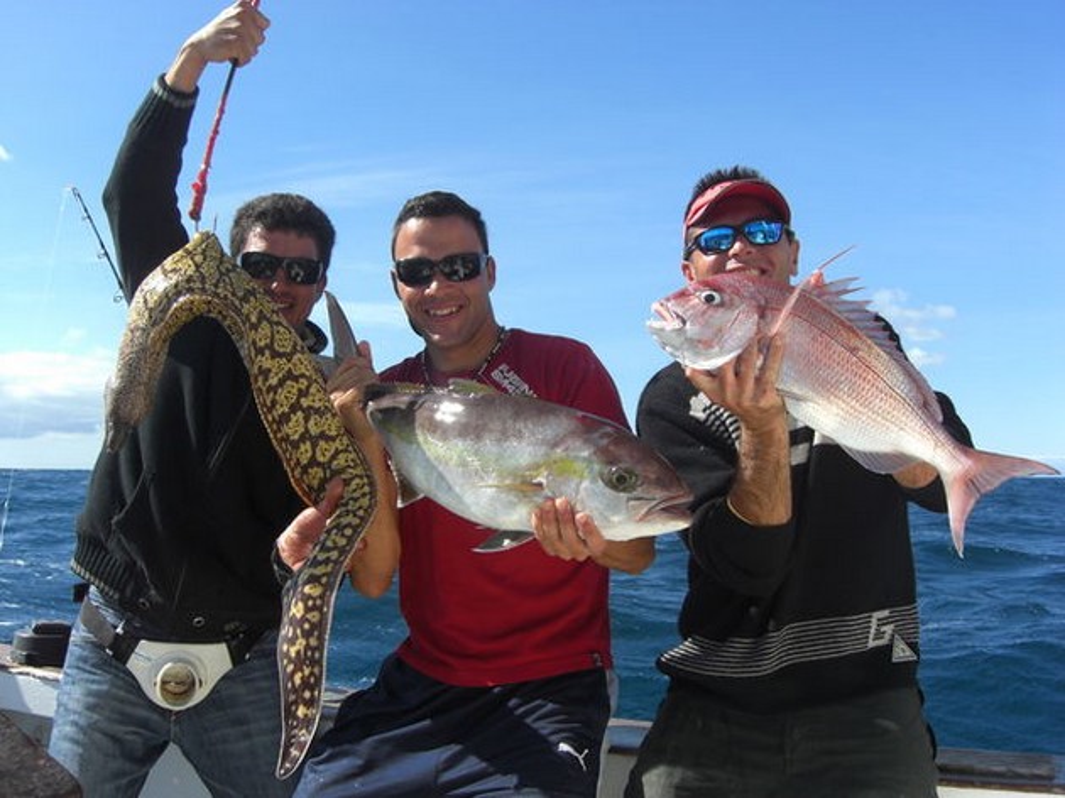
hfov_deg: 49.0
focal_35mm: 38
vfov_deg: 37.7
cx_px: 532
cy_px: 399
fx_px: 1169
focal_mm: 7.9
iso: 80
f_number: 4
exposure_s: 1/640
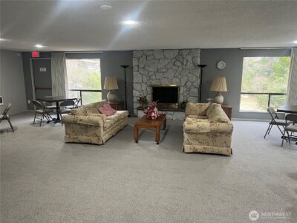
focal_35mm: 26
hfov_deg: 67.3
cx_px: 148
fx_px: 223
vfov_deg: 53.1
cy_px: 112
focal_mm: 5.7
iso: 125
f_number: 1.5
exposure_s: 1/60
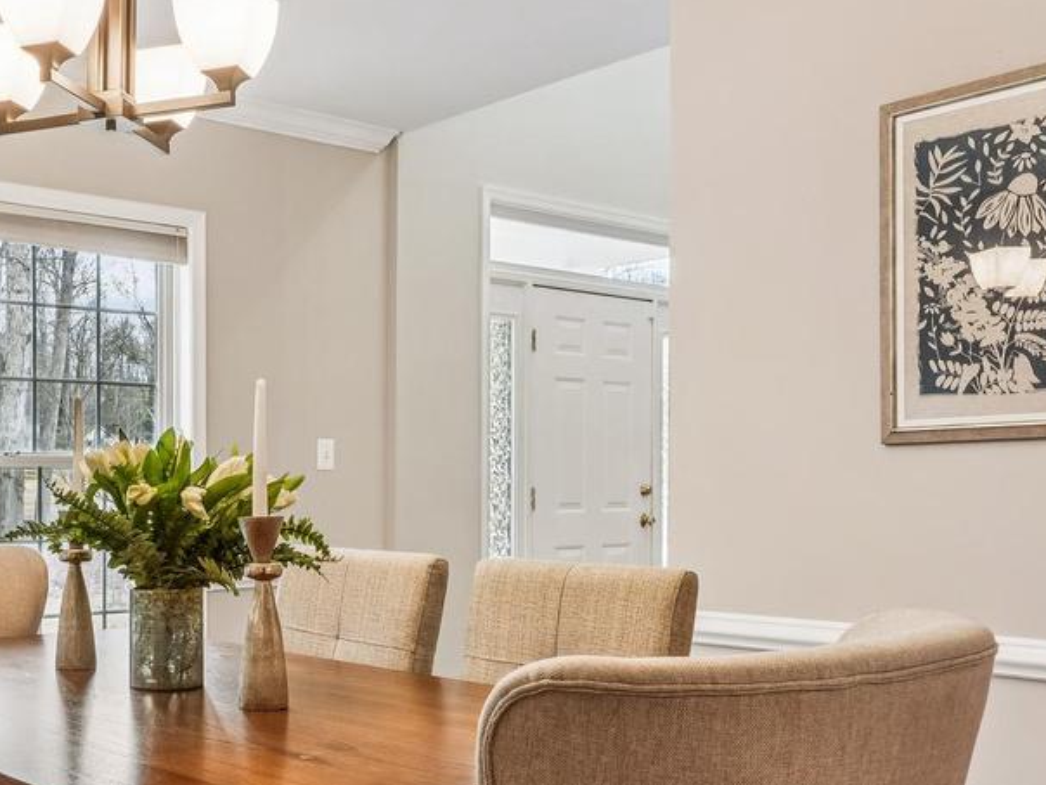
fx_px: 1178
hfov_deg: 45.8
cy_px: 658
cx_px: 234
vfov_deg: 35.3
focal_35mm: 39
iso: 640
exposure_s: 1/20
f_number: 8
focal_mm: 17
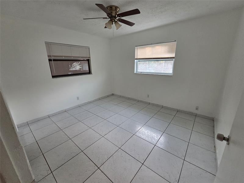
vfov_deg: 89.9
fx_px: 92
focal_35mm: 13
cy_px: 92
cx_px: 122
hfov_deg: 106.2
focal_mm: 2.2
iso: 320
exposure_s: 1/60
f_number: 2.2
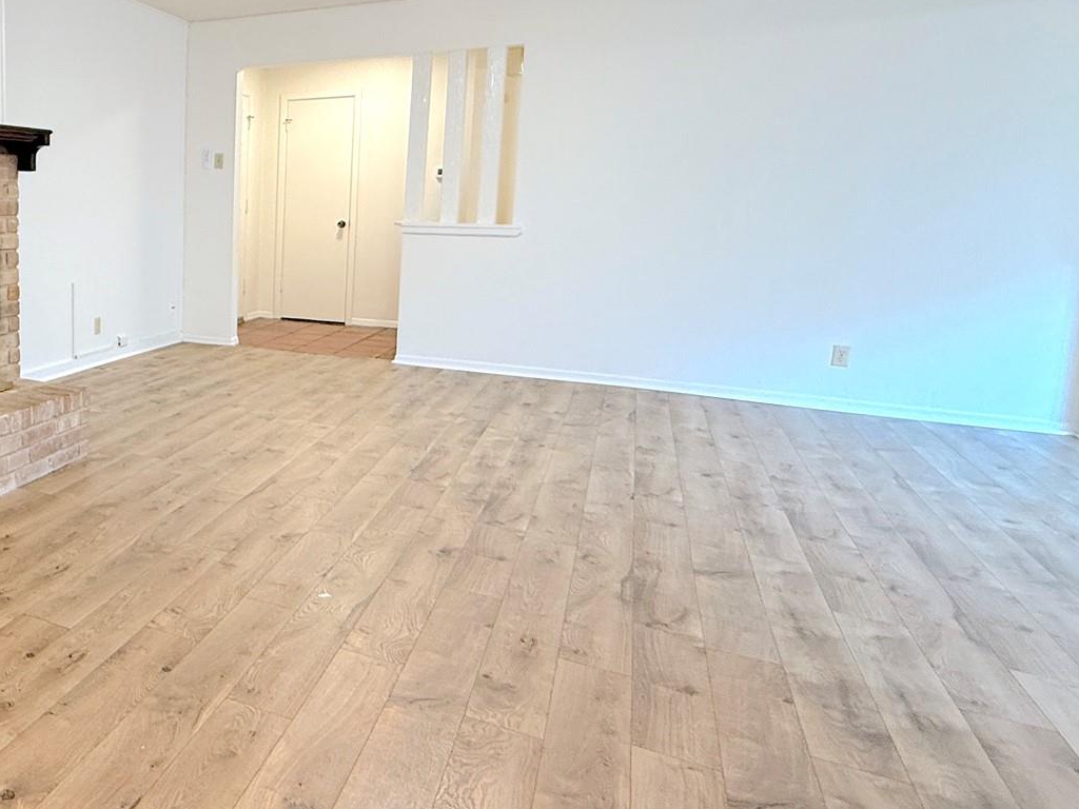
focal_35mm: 28
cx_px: 99
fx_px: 873
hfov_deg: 54.8
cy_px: 310
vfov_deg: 49.3
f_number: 2.2
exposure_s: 1/60
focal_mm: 2.22
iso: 250
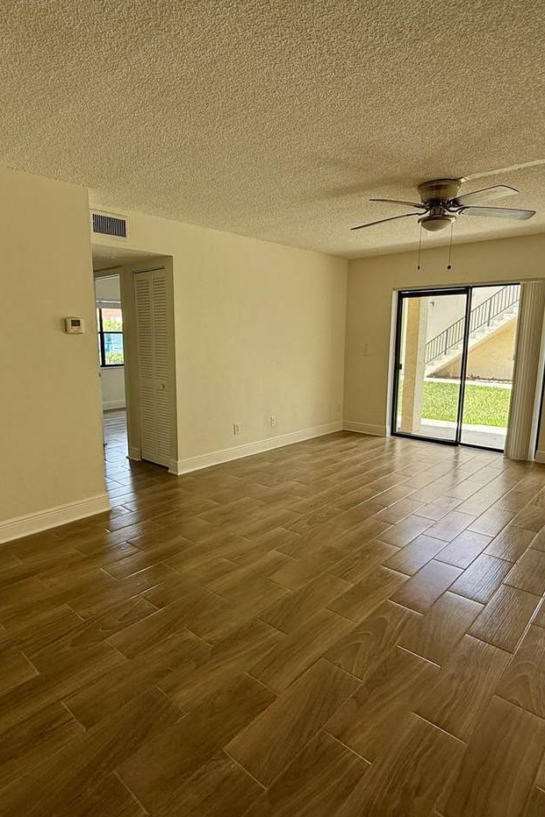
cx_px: 257
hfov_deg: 61.9
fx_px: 454
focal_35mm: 20
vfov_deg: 84.0
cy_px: 413
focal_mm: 2.22
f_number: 2.2
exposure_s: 1/186
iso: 64
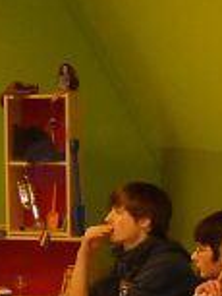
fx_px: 1537
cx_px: -291
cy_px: 269
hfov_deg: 7.7
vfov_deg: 10.9
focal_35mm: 180
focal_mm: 5.3
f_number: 3.5
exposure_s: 1/30
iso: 250
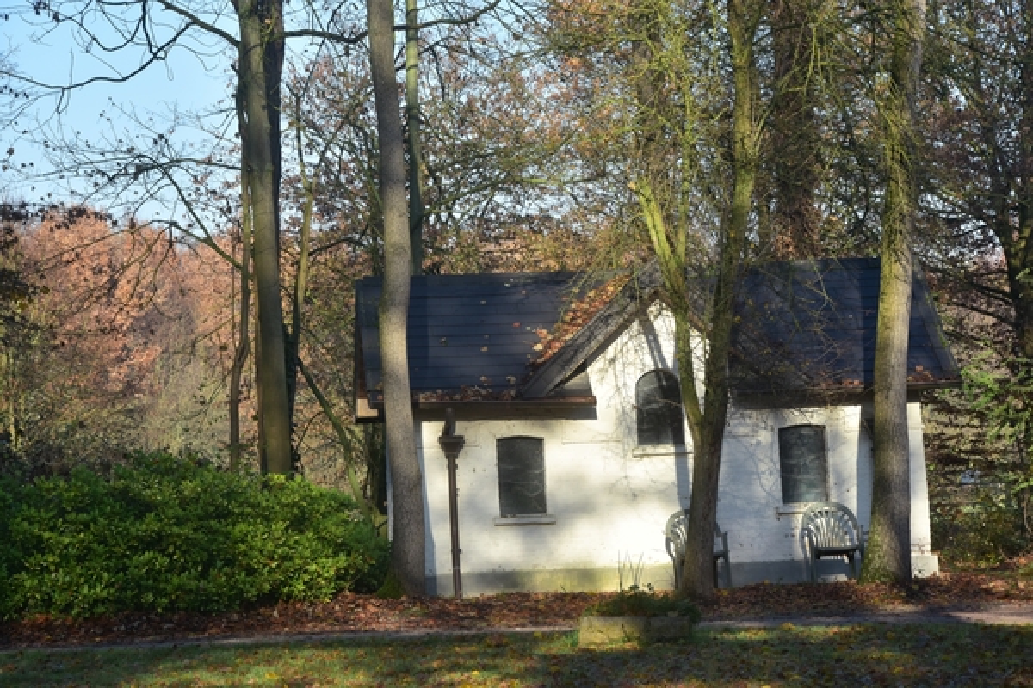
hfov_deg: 16.7
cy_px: 344
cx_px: 516
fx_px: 3529
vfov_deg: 11.1
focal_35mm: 123
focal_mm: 82
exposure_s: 1/125
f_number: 11
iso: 160
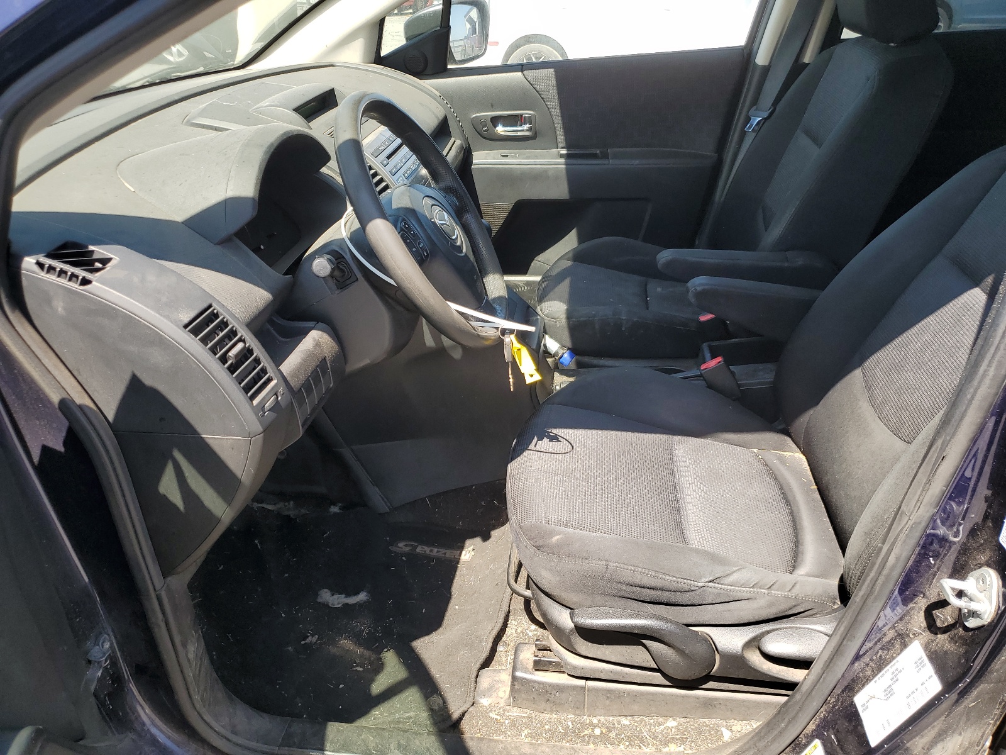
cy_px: 378
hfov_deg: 67.3
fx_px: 756
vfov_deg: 53.1
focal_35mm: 26
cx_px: 503
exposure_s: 1/588
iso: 50
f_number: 1.5
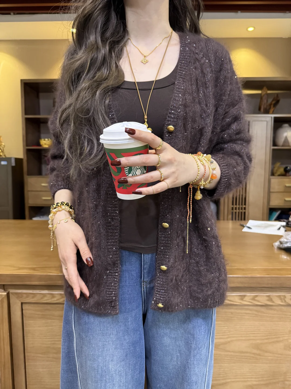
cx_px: 146
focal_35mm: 24
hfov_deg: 56.8
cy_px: 194
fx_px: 269
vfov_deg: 71.6
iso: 800
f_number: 1.78
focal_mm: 6.76
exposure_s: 1/60
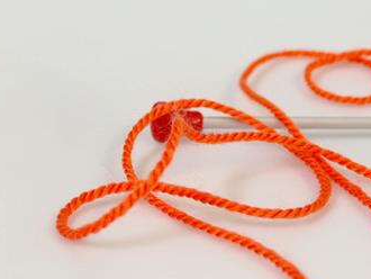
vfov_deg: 12.4
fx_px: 1287
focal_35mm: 120
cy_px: 133
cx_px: 177
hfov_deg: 16.4
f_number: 2.9
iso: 200
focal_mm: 20.29
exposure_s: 1/47.1
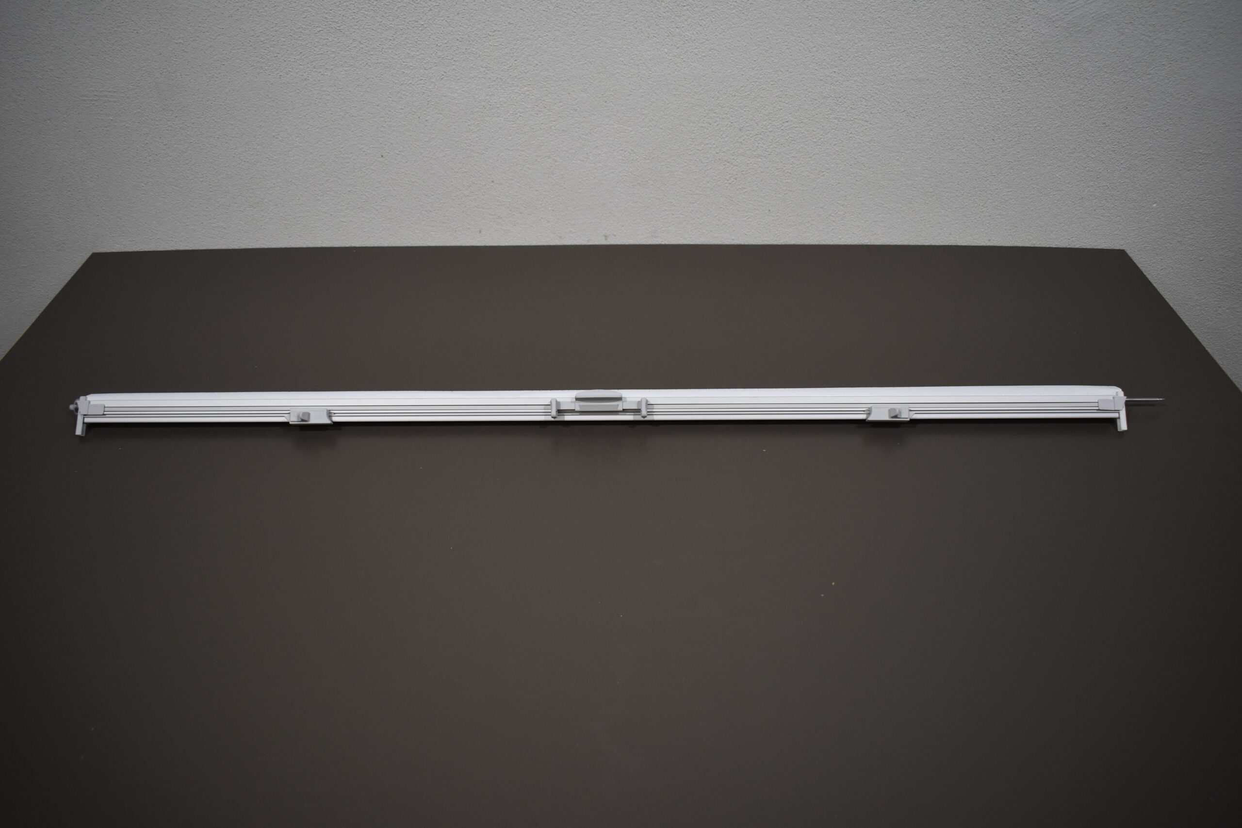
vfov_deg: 47.9
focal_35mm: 27
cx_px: 621
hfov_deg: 67.4
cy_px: 414
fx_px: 931
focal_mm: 18
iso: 400
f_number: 3.5
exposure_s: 1/250
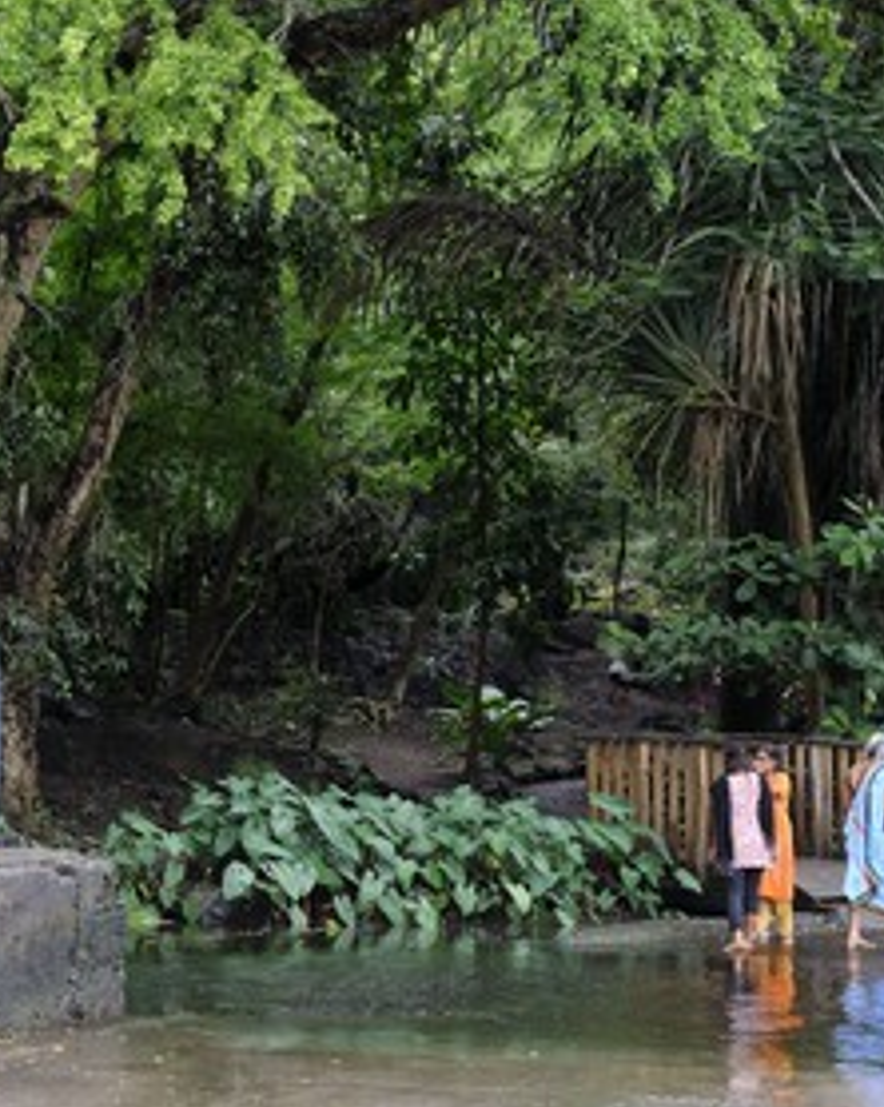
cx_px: 271
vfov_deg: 21.7
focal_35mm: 88
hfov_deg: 17.4
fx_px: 2881
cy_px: 554
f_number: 7.1
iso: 800
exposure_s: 1/160
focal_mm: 62
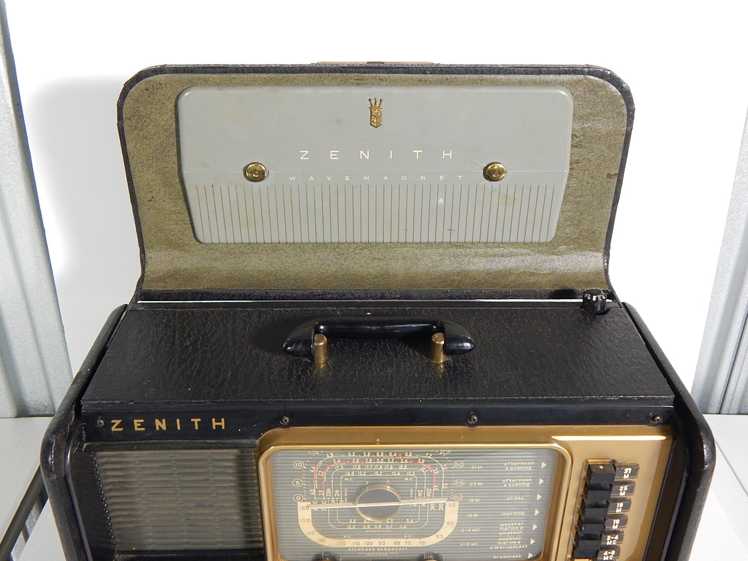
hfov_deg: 54.0
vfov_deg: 41.8
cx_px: 374
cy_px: 280
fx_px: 735
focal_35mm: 34
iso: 400
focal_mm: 6.1
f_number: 3.3
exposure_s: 1/25
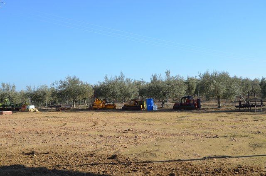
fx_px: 332
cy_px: 88
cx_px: 133
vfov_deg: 29.7
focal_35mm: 45
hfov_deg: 43.7
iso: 110
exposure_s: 1/250
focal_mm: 30
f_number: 8
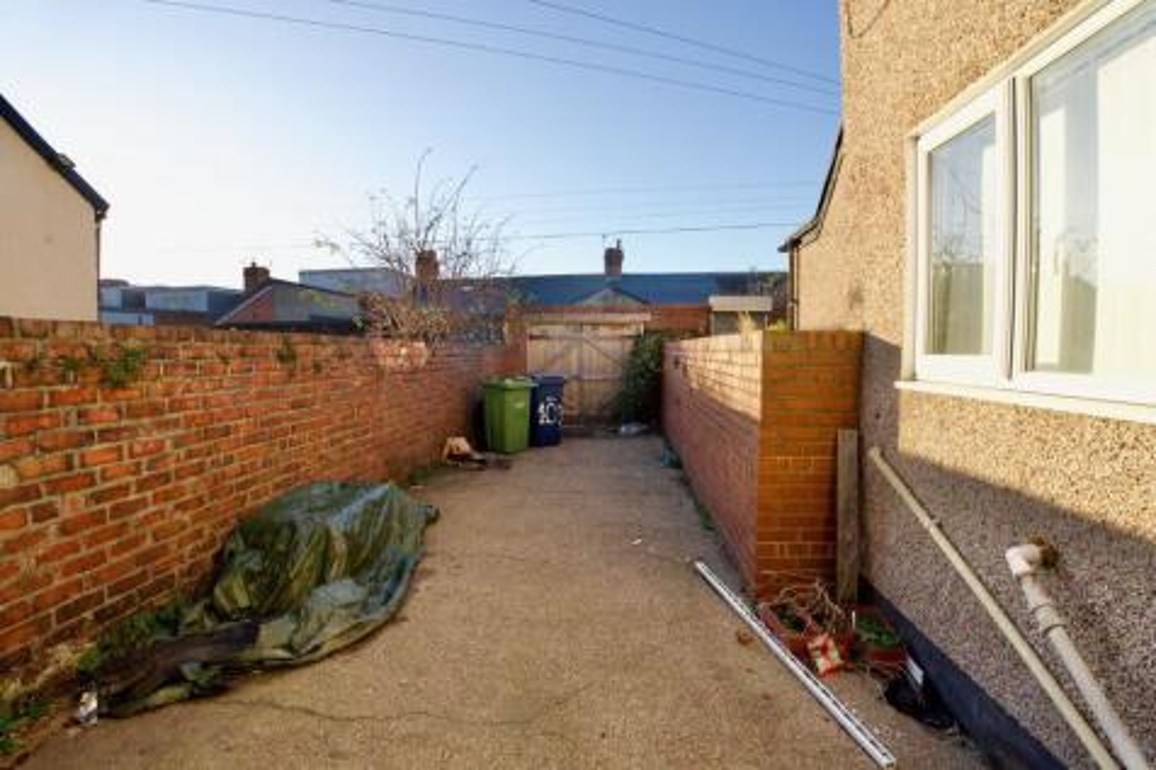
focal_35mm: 16
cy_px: 385
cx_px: 578
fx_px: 514
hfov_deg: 96.8
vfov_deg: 73.7
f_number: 9
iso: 4000
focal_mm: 16
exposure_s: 1/2500
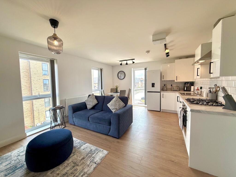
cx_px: 118
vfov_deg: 85.7
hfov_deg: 102.1
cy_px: 88
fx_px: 95
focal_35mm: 14
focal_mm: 2.22
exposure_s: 1/293
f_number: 2.2
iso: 64
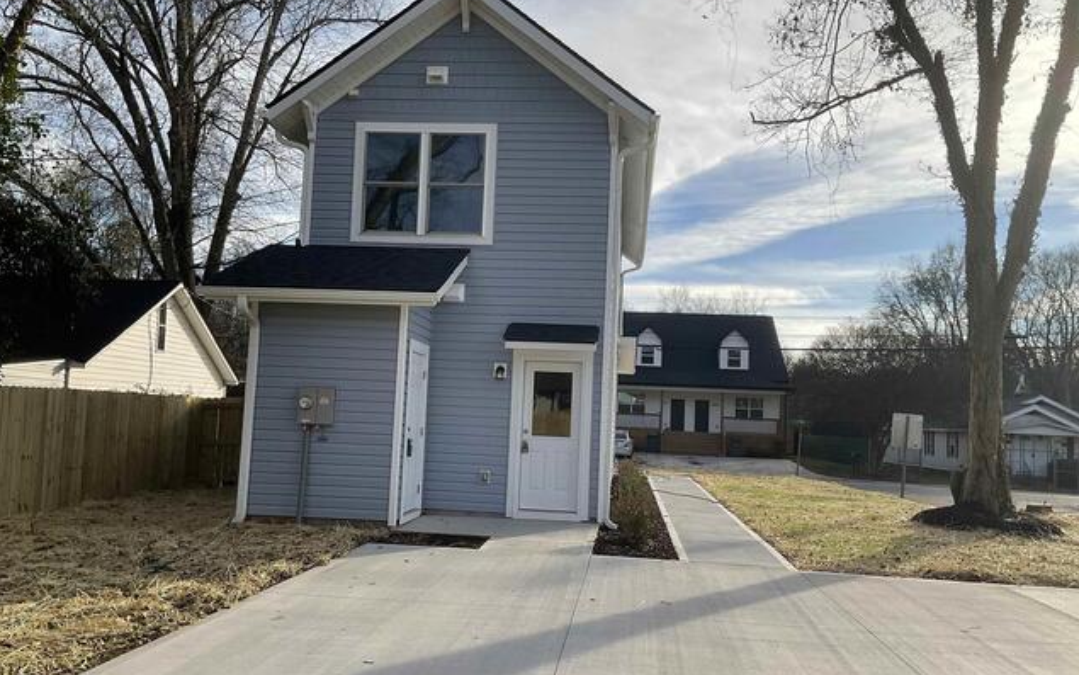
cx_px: 539
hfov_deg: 61.2
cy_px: 354
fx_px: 912
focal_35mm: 31
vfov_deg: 40.6
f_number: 1.8
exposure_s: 1/1675
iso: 16
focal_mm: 3
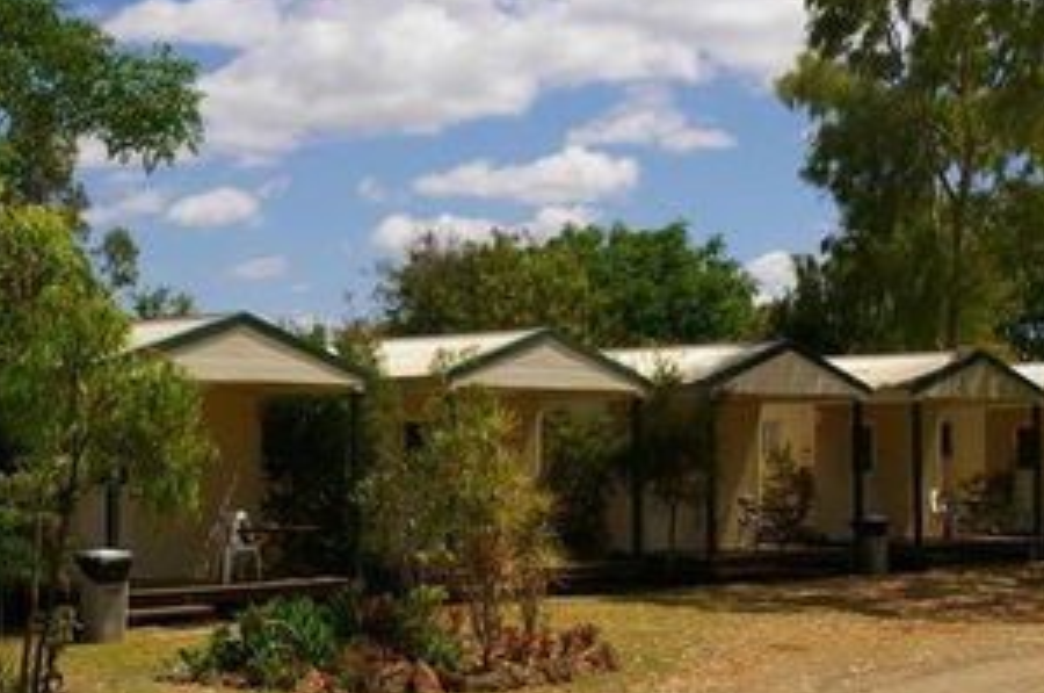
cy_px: 420
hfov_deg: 28.0
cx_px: 404
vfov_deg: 18.8
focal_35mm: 72
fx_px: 2085
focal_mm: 30
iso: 200
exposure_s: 1/250
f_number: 11
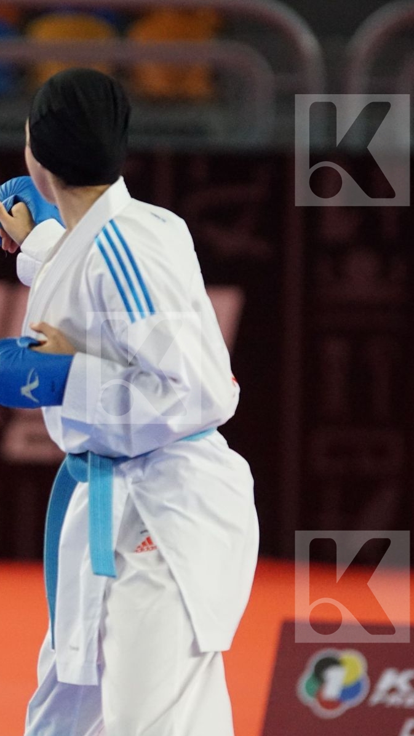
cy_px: 368
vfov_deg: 4.6
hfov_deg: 2.6
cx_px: -65
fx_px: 9228
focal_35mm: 473
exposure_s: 1/2000
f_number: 2.8
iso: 3200
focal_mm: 200
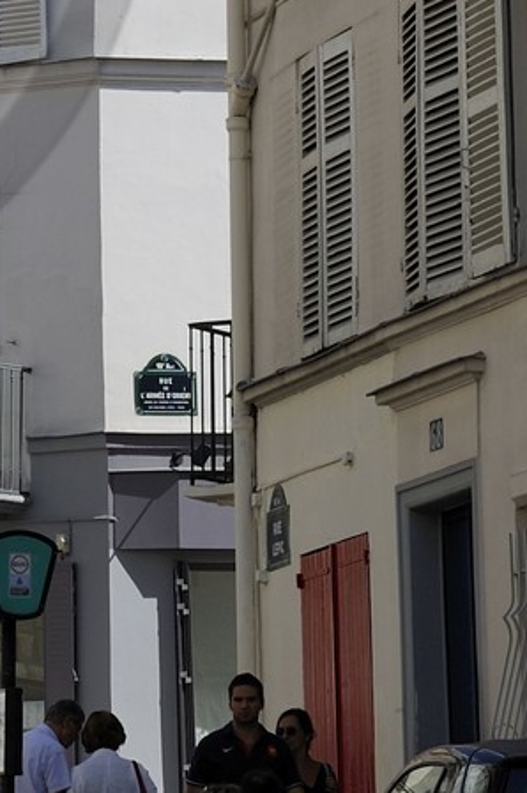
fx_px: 5498
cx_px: -394
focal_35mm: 250
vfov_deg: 8.2
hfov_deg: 5.4
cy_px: -177
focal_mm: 70
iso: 200
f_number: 14
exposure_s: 1/160
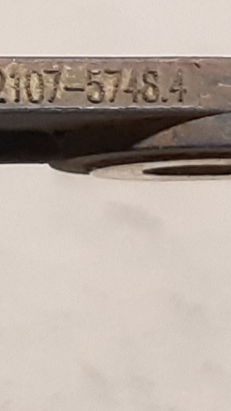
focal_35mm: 61
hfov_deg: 19.3
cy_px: 83
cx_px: 11
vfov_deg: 33.4
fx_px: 664
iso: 200
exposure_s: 1/33
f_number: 1.7
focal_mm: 3.93
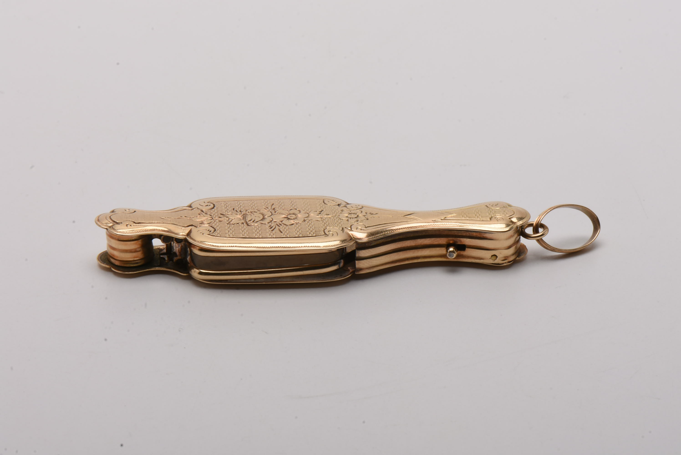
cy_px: 228
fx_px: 2414
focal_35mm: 128
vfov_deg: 10.8
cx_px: 340
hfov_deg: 16.1
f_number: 29
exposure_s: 1/125
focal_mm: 85
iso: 100
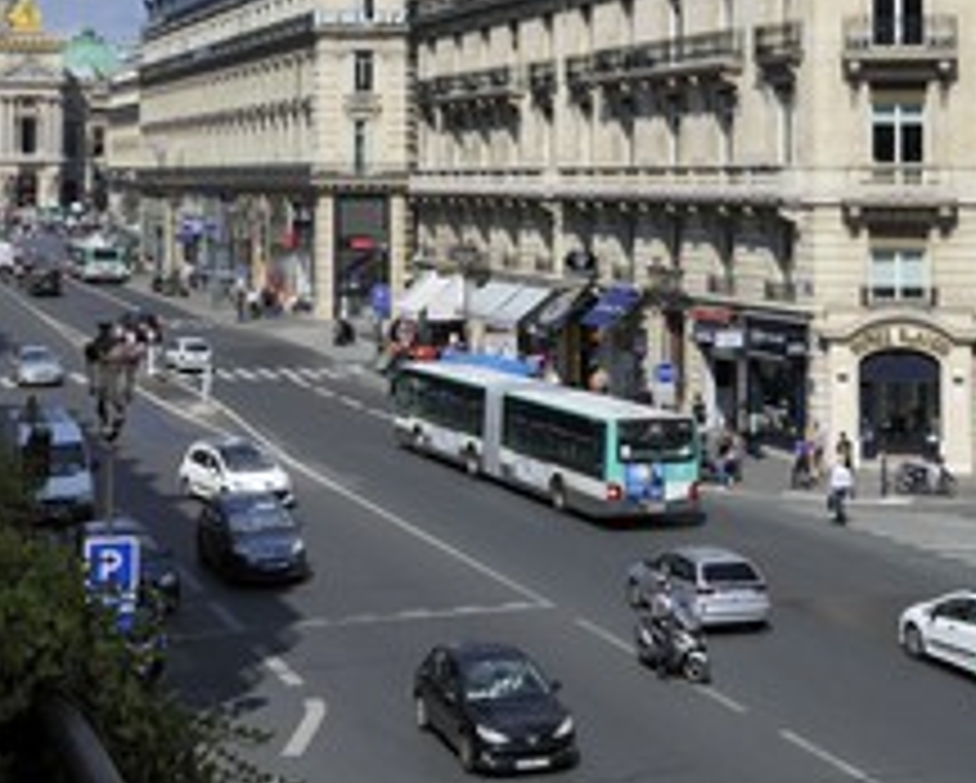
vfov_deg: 21.9
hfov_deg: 27.5
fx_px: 1995
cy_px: 158
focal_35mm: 69
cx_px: 463
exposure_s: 1/200
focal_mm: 38
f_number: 14
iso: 200
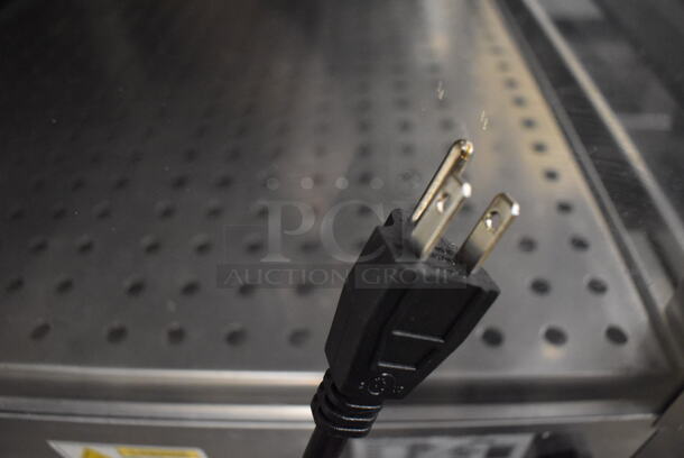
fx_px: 513
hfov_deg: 67.3
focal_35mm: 27
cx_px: 342
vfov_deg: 48.0
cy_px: 229
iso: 5600
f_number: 3.5
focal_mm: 18
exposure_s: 1/125
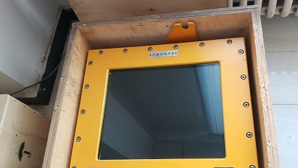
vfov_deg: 27.7
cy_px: 84
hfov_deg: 47.3
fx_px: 340
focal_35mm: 43
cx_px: 163
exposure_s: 1/25
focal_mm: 4.5
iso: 194
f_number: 2
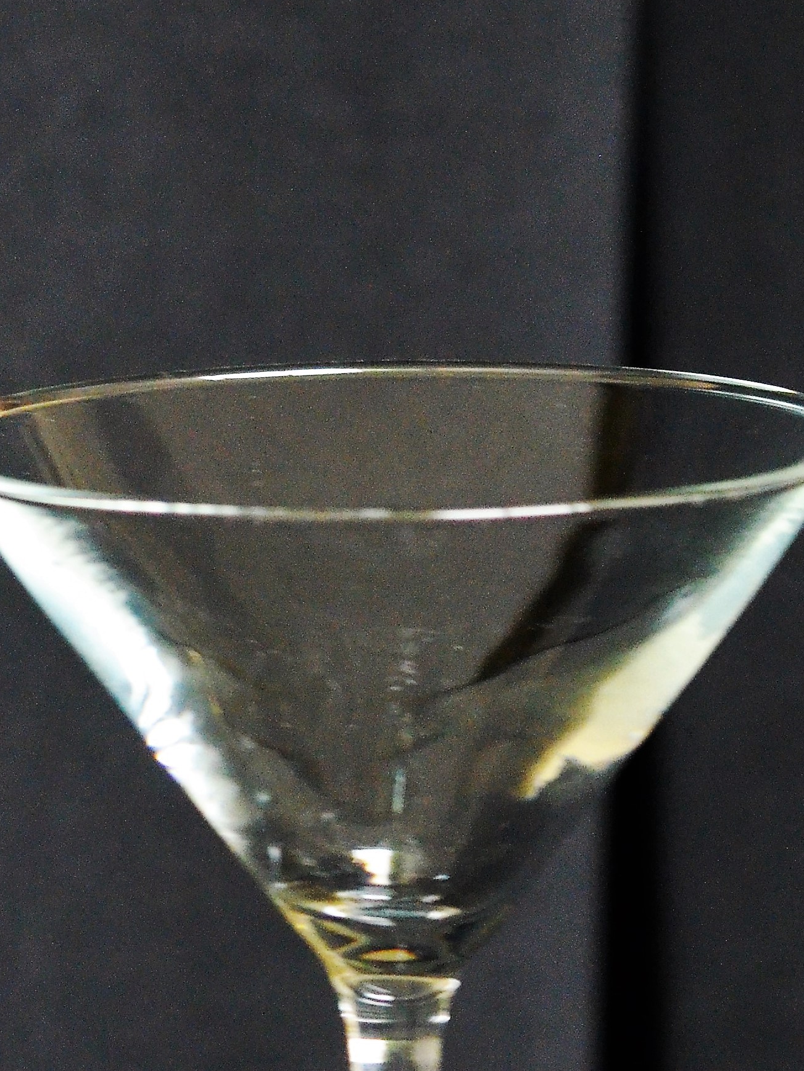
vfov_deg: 5.4
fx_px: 11426
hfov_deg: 4.0
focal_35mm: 369
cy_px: 1011
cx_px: 427
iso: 3200
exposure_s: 1/20
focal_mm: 120
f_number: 4.8
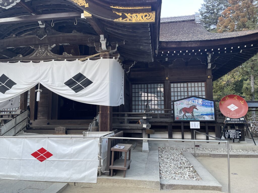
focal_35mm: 26
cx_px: 129
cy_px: 96
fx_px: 194
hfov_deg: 67.3
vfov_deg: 53.1
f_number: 1.6
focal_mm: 4.2
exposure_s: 1/121
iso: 100
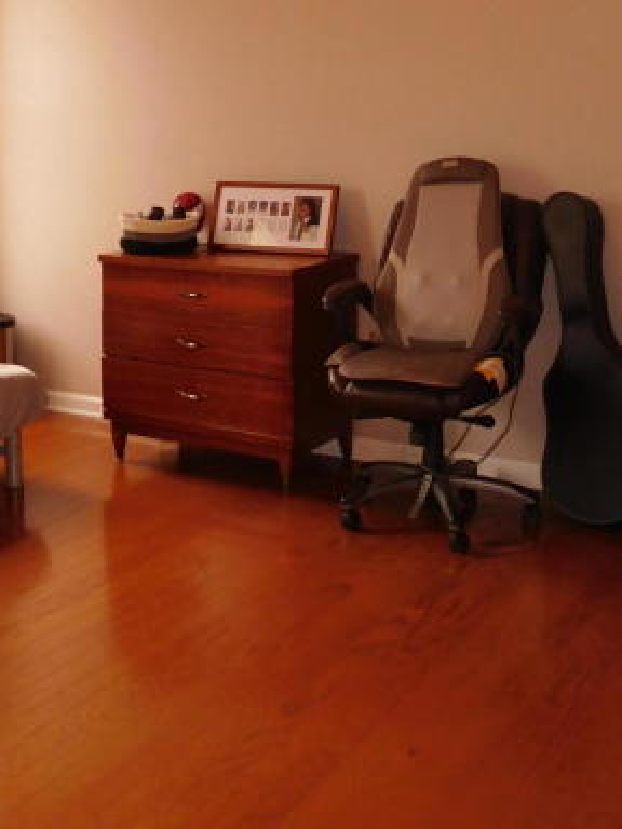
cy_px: 225
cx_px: 259
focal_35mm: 50
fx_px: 1198
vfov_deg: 37.4
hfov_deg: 29.1
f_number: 3.4
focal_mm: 4.5
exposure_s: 1/30
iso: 200
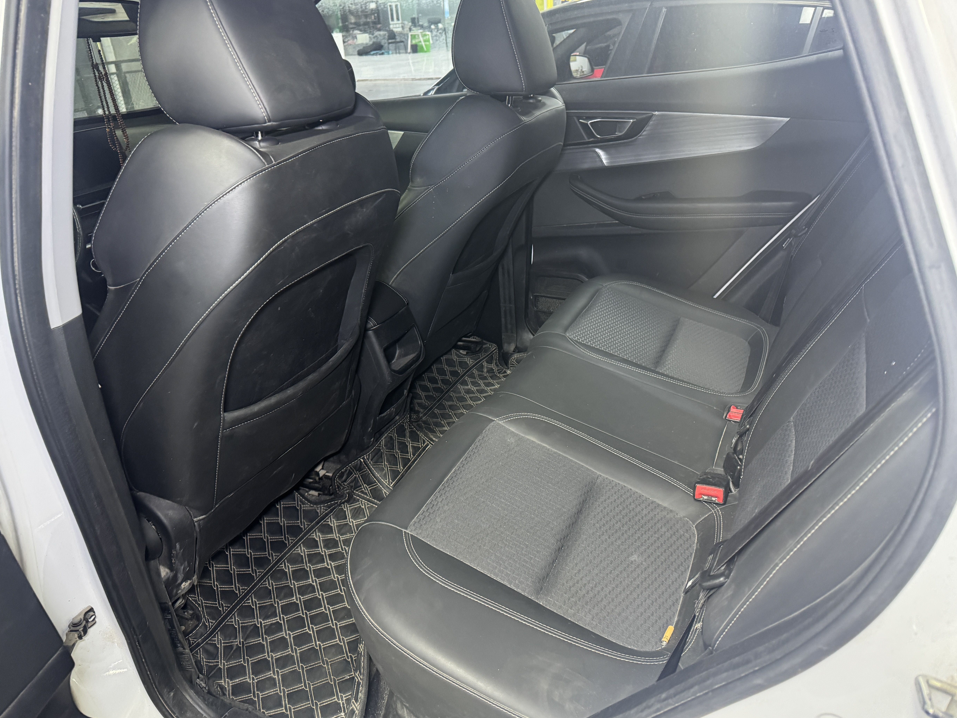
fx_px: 691
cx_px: 483
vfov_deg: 54.9
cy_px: 364
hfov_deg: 69.4
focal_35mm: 25
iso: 500
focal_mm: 6.76
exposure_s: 1/50
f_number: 1.78
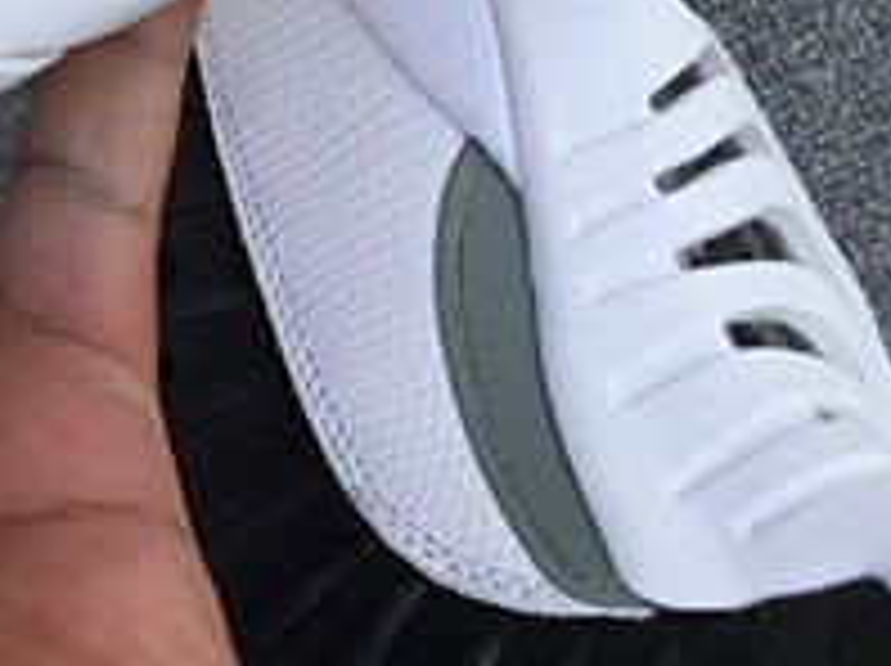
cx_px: -572
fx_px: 3625
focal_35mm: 141
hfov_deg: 13.0
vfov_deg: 10.0
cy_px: -511
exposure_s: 1/360
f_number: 2.4
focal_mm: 3.3
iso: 25
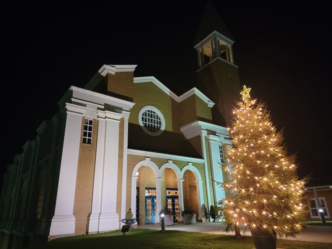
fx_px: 240
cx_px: 167
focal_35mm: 25
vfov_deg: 54.9
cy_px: 127
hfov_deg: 69.4
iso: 640
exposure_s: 1/24
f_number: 1.8
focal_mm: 6.7
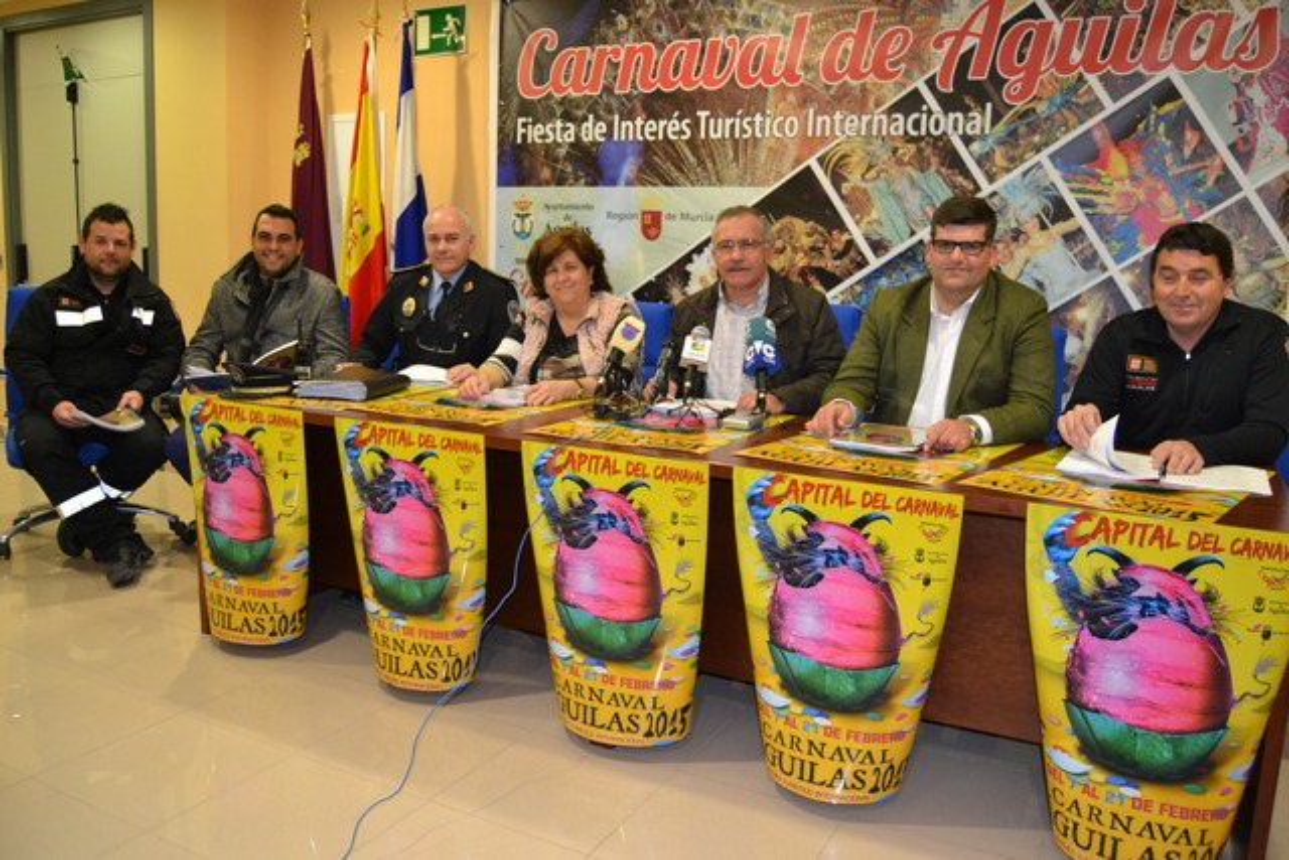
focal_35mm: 27
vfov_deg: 48.0
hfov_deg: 67.4
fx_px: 967
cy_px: 430
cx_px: 644
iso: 1250
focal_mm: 18
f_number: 3.5
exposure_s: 1/60
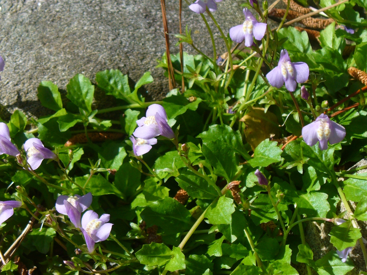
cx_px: 184
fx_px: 997
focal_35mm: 94
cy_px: 138
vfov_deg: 15.7
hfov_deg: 20.9
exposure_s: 1/800
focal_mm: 11.4
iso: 80
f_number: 3.2
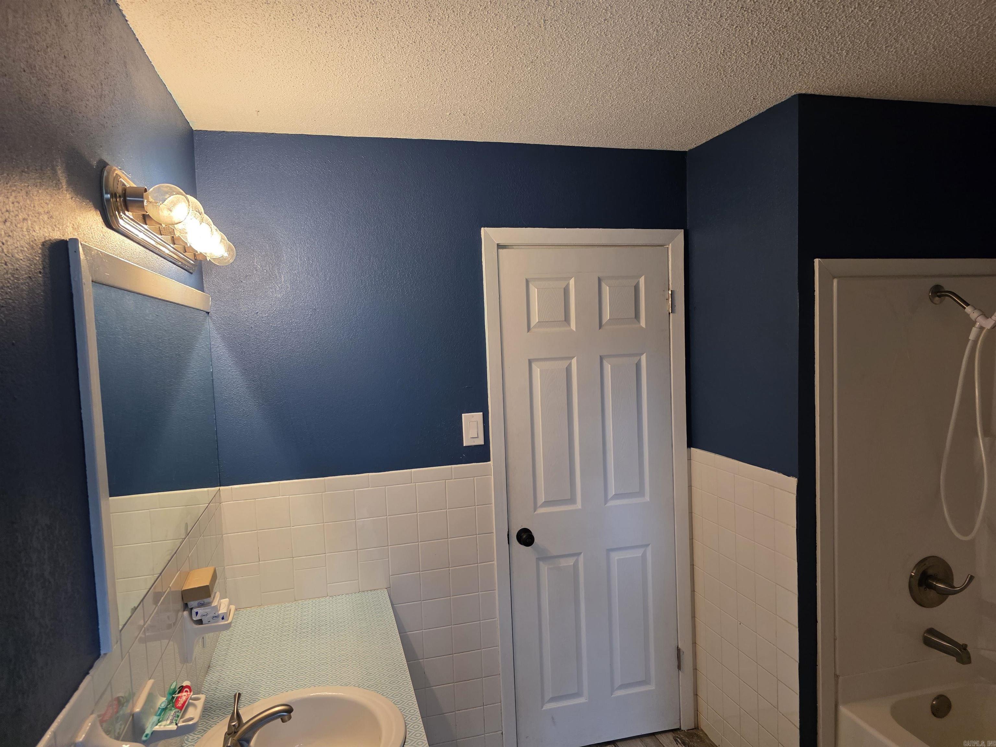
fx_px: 662
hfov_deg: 73.9
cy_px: 374
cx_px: 498
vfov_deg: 58.9
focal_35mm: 23
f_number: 1.7
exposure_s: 1/120
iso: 320
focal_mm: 6.3
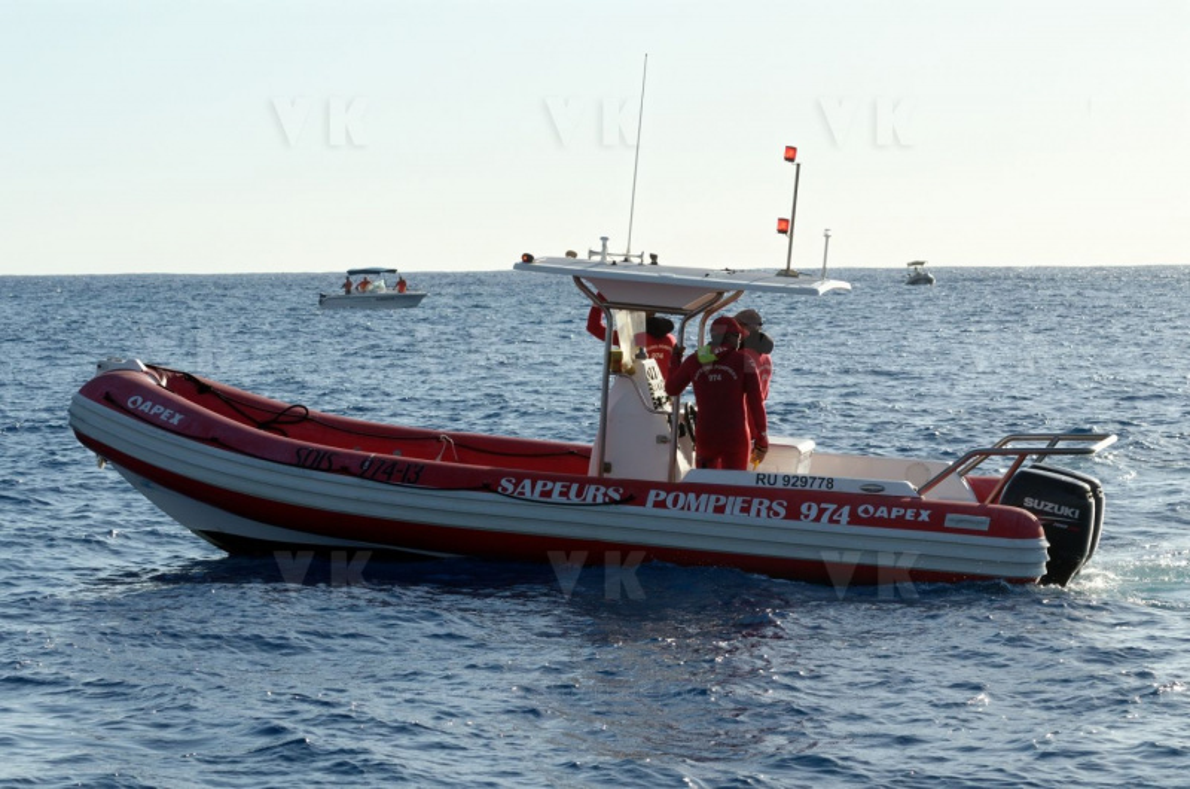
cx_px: 595
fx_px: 4206
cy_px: 394
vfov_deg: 10.7
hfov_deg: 16.1
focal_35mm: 128
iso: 200
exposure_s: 1/640
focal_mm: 85
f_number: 8
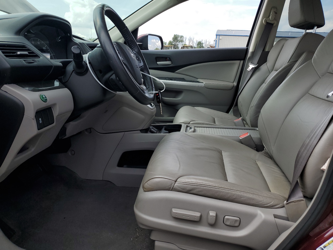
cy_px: 125
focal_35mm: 26
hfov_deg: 67.3
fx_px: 250
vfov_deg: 53.1
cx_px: 166
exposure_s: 1/1429
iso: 50
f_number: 1.5
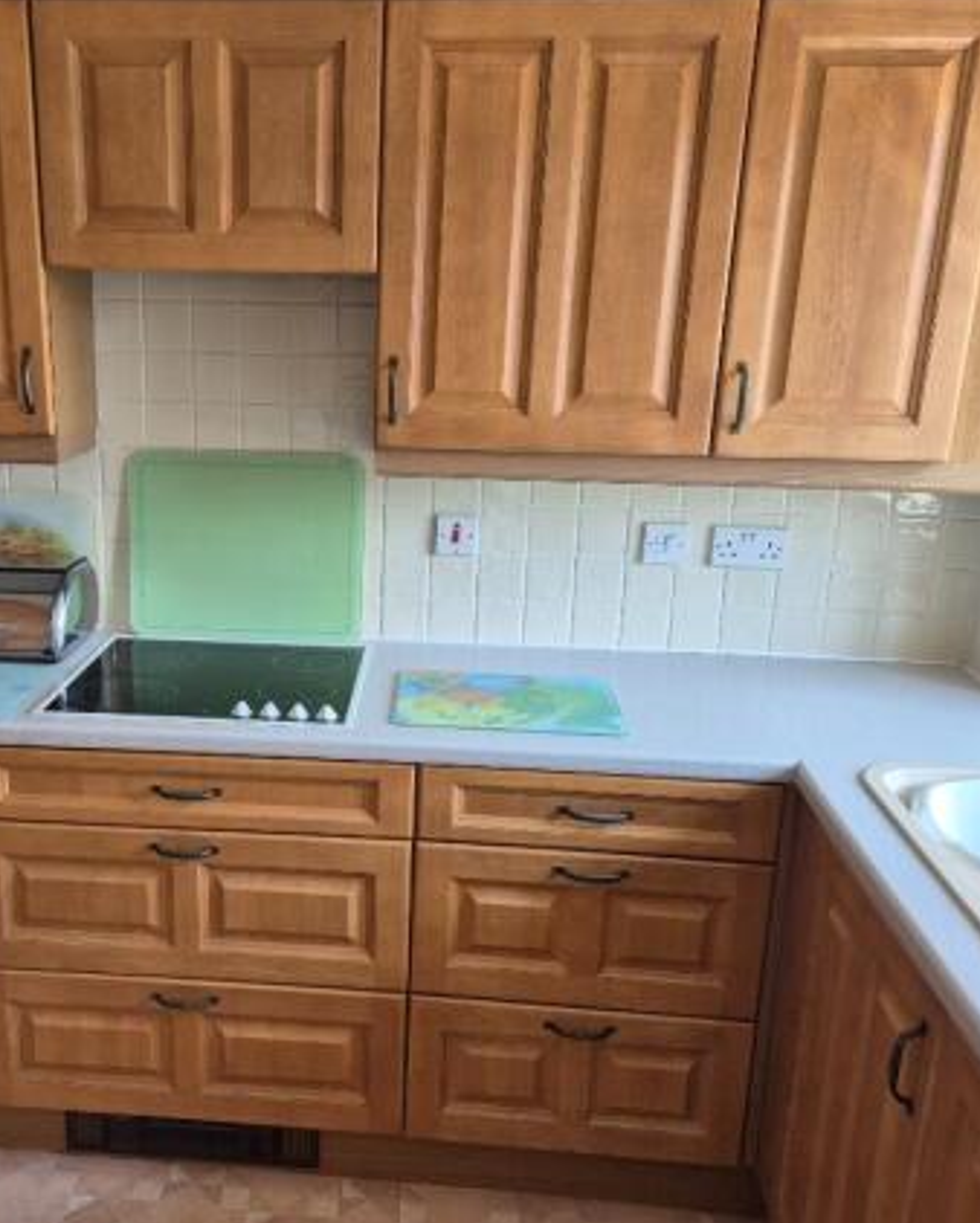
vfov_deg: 57.2
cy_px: 604
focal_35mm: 31
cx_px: 352
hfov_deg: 46.6
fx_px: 1123
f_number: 1.8
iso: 64
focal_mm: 5.4
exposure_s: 1/180
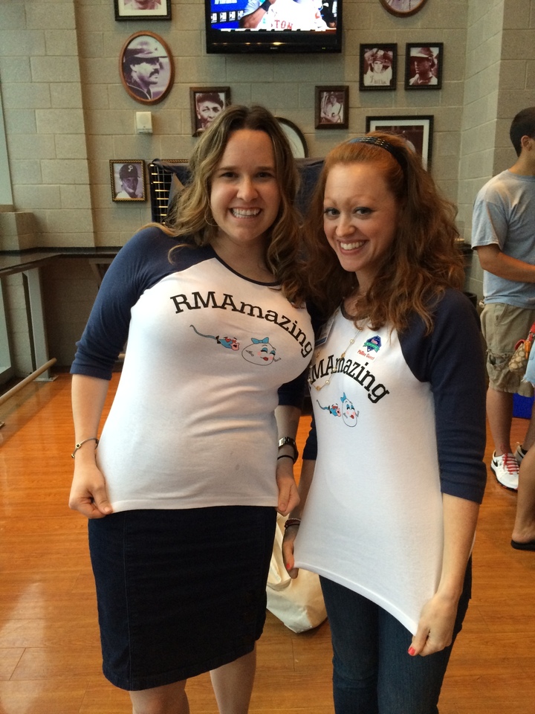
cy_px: 357
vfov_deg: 60.0
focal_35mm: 30
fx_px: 618
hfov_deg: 46.8
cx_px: 268
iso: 200
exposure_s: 1/30
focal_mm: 4.12
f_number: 2.2
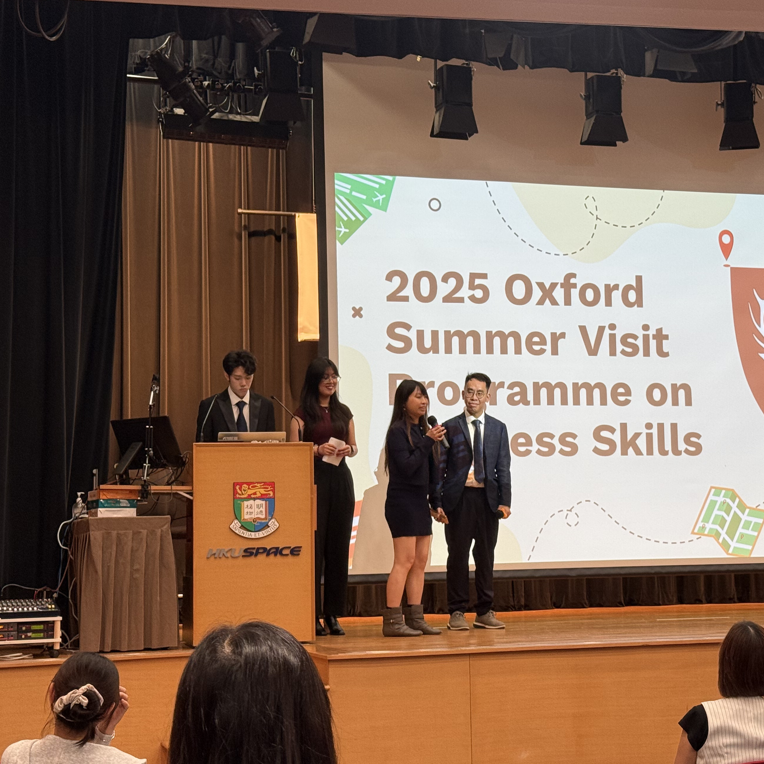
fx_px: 1648
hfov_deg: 26.0
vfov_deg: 26.1
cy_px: 373
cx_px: 480
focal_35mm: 66
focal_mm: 6.76
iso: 100
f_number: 1.78
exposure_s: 1/50
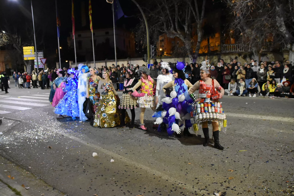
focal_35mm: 30
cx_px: 140
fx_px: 245
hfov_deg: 61.9
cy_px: 107
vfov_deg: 43.6
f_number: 3.5
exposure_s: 1/60
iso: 6400
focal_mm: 18
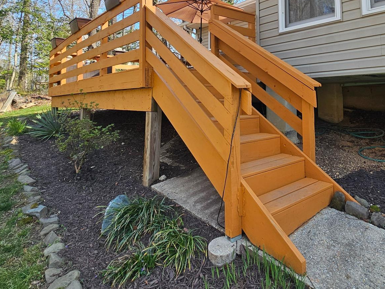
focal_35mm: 23
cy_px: 70
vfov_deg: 55.8
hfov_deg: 72.6
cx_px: 243
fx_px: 256
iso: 50
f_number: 2.2
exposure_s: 1/411
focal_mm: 2.2
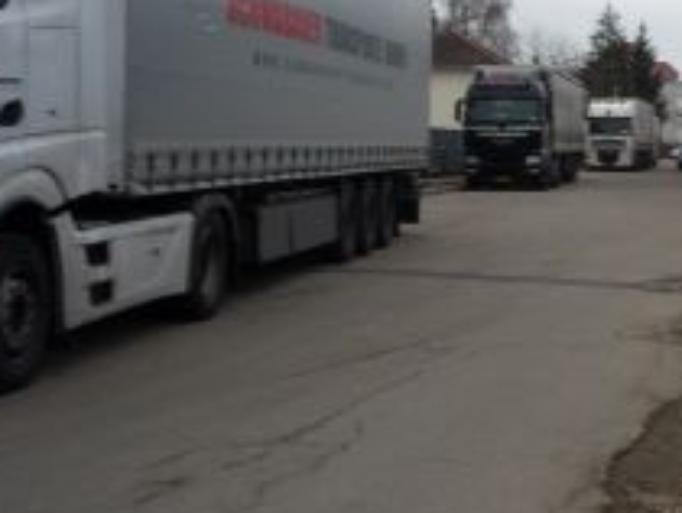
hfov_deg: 25.6
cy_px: 260
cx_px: 653
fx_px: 1440
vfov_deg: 20.2
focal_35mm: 73
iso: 100
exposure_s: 1/200
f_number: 4
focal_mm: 5.2
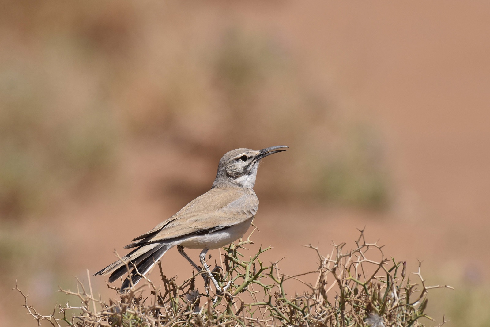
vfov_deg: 2.8
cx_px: 245
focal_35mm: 500
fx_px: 6806
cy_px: 164
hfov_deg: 4.1
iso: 250
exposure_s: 1/2000
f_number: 9
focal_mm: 500
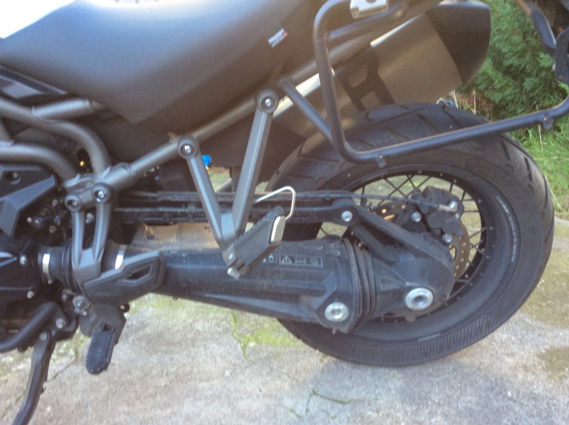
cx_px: 284
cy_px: 212
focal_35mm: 32
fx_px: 525
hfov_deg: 56.9
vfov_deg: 44.1
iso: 40
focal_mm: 3.3
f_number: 2.4
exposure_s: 1/33
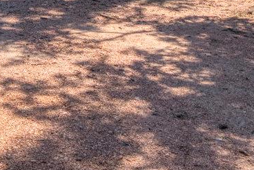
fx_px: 628
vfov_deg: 14.1
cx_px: -30
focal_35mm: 89
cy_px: -107
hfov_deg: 21.6
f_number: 9
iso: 125
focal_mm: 16
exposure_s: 1/160
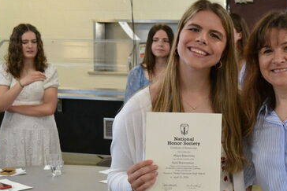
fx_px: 646
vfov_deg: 16.9
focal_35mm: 81
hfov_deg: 24.6
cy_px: 118
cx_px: 237
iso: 3200
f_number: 4.8
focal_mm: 32
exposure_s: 1/320
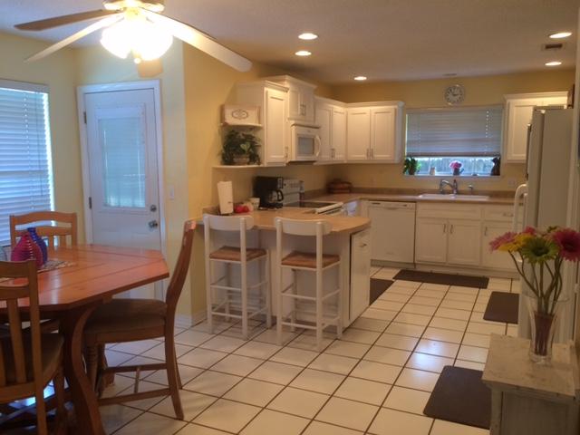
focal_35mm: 29
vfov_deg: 48.2
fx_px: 486
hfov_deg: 61.7
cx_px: 290
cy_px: 218
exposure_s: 1/30
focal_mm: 4.15
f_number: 2.2
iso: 100
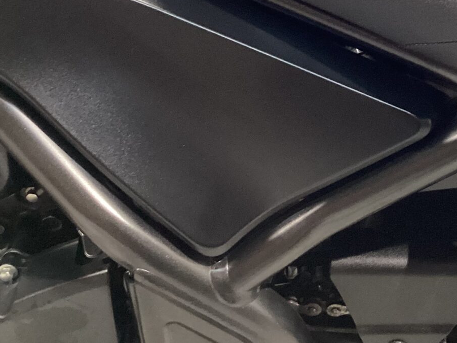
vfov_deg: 21.4
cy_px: -11
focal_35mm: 66
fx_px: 871
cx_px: 388
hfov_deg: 28.5
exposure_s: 1/33
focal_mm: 3.3
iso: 320
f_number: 2.4
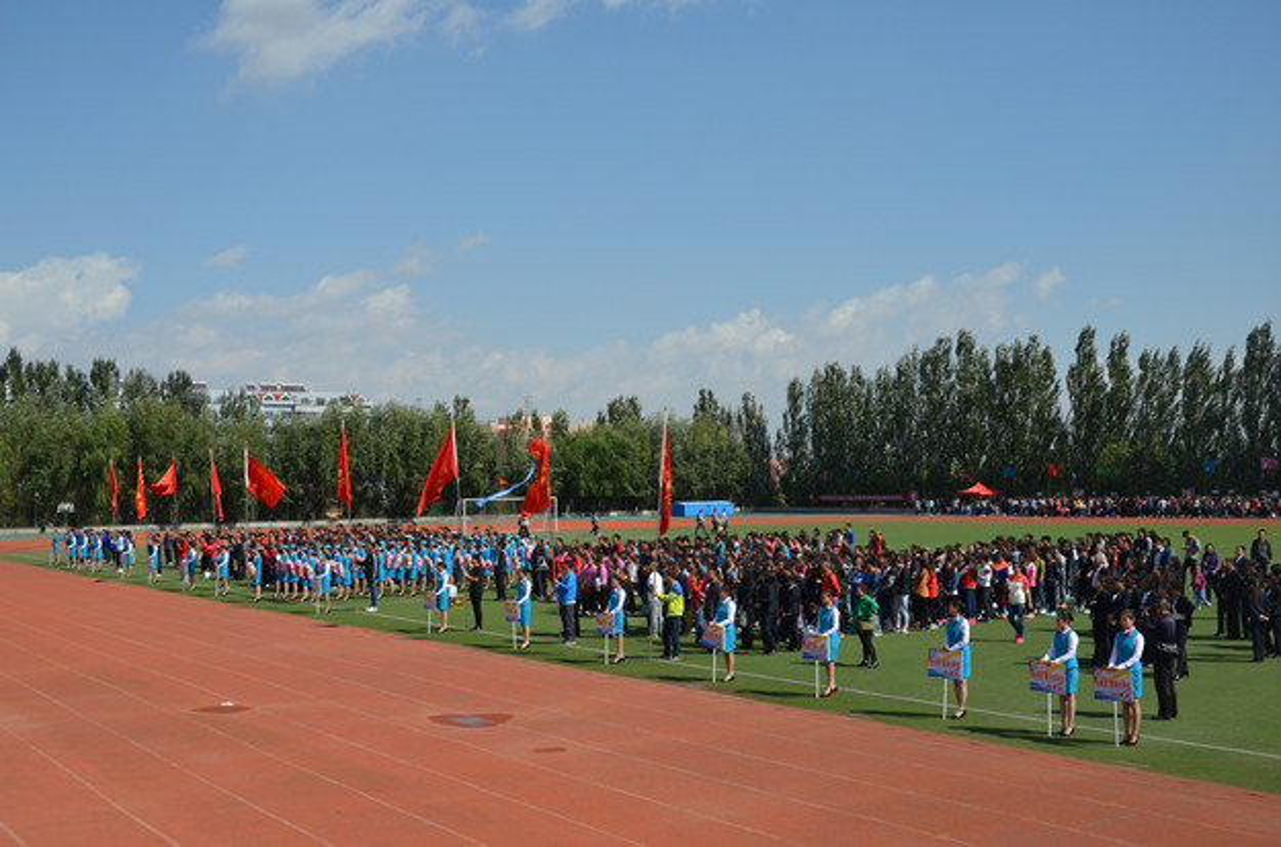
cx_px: 640
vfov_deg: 34.0
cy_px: 424
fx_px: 1384
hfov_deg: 49.7
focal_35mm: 39
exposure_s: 1/1600
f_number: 6.3
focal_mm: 26
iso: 400
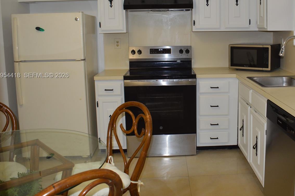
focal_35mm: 38
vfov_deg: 34.8
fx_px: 311
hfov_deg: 49.9
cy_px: 76
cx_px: 196
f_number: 4
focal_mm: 18
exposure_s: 1/80
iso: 400
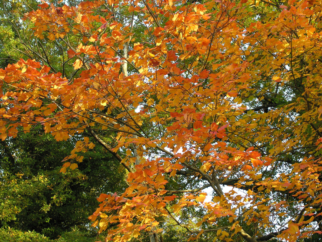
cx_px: 161
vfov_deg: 17.4
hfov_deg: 23.0
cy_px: 121
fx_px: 791
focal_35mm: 85
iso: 50
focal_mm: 21.6
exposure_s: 1/24.2
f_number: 4.9
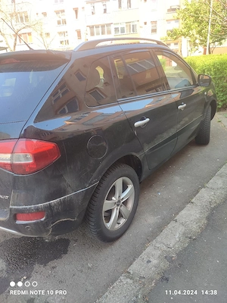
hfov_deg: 54.9
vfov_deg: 69.4
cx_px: 114
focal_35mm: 25
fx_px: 219
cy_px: 152
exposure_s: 1/100
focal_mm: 6.04
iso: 53
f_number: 1.9
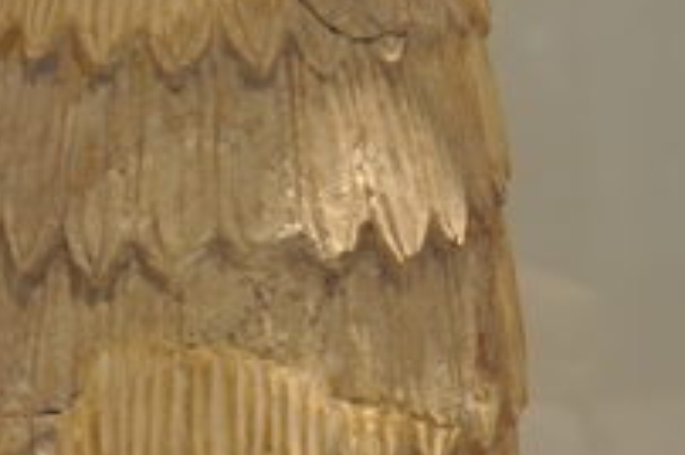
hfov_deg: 17.3
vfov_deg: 11.4
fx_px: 2242
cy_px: -65
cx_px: 256
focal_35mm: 118
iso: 640
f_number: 4
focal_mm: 24
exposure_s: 1/60
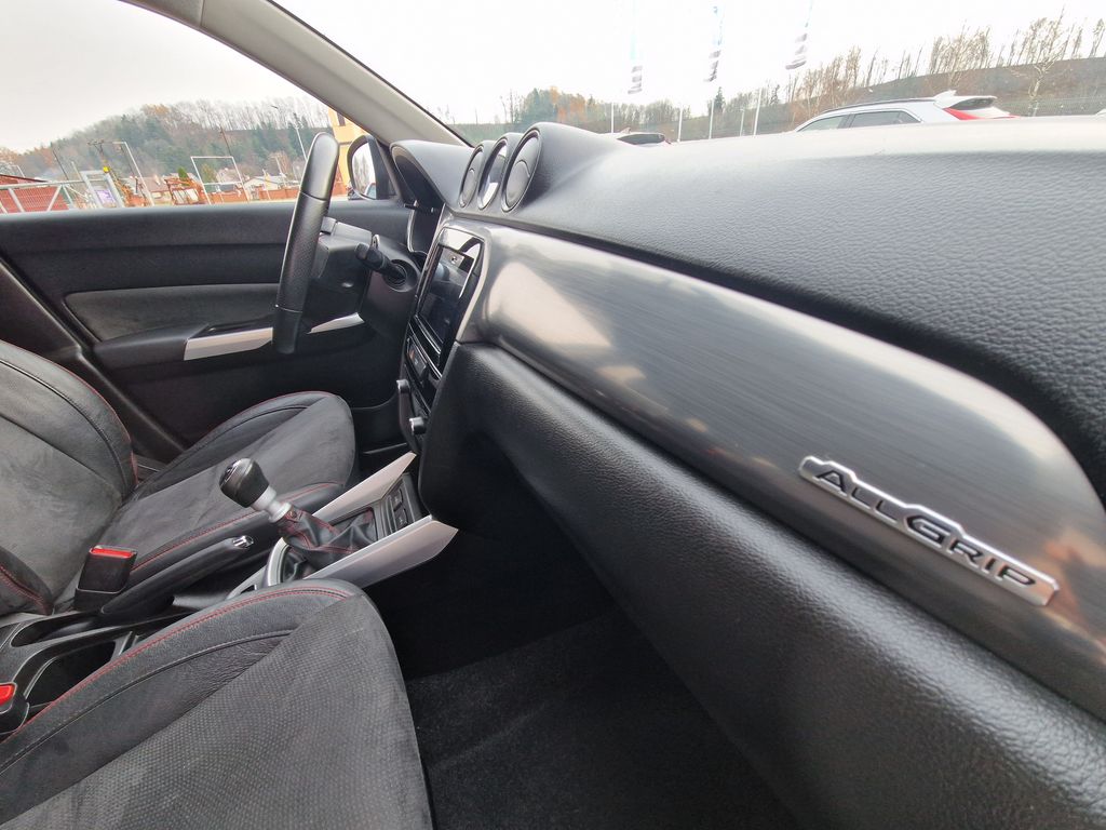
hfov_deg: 106.2
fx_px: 415
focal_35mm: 13
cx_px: 553
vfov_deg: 89.9
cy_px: 415
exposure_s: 1/100
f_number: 2.2
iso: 80
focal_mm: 2.2
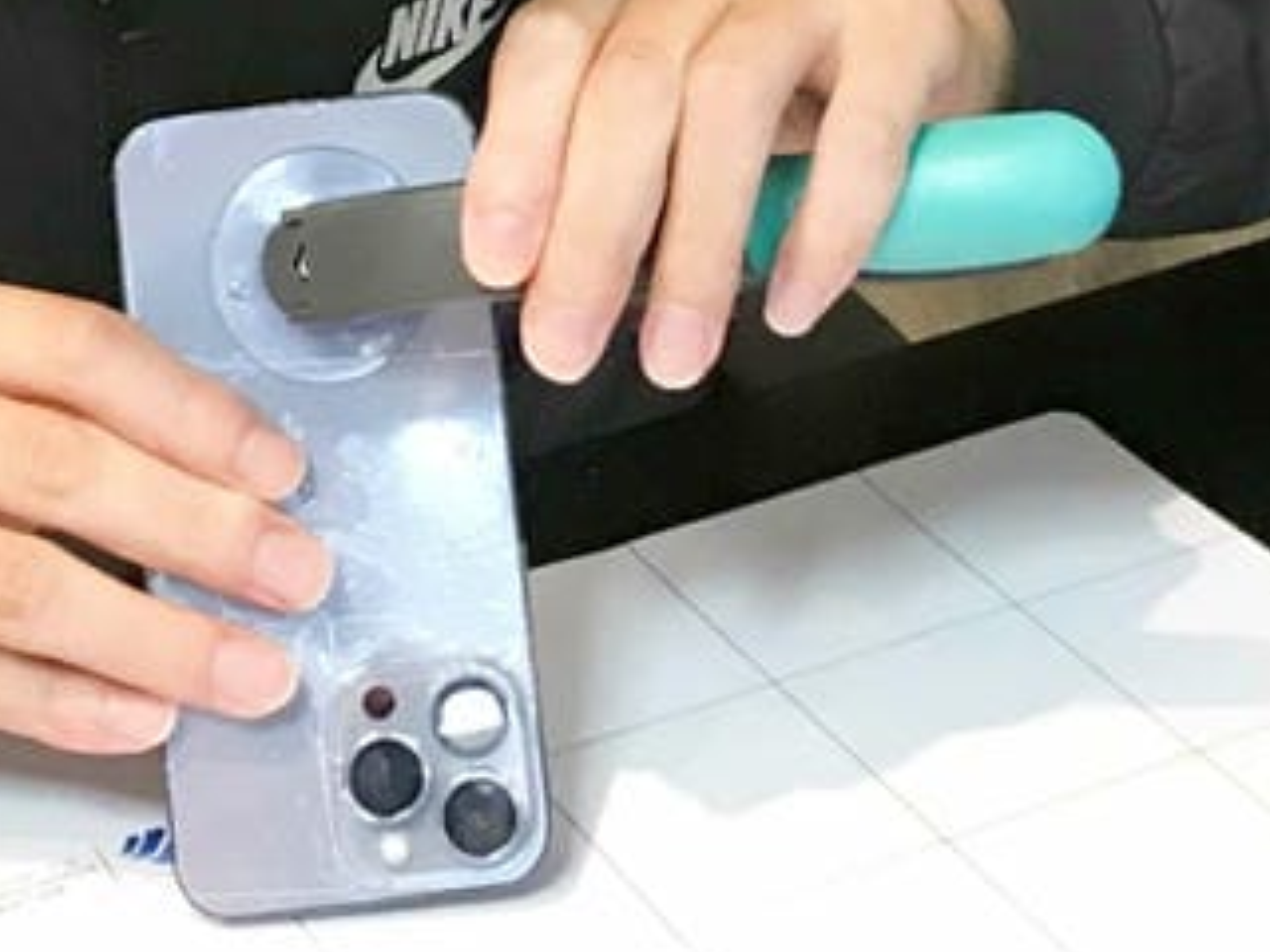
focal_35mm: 105
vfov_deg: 13.0
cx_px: 444
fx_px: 3852
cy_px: -662
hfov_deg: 18.7
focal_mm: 3.99
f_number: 1.8
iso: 50
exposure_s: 1/15
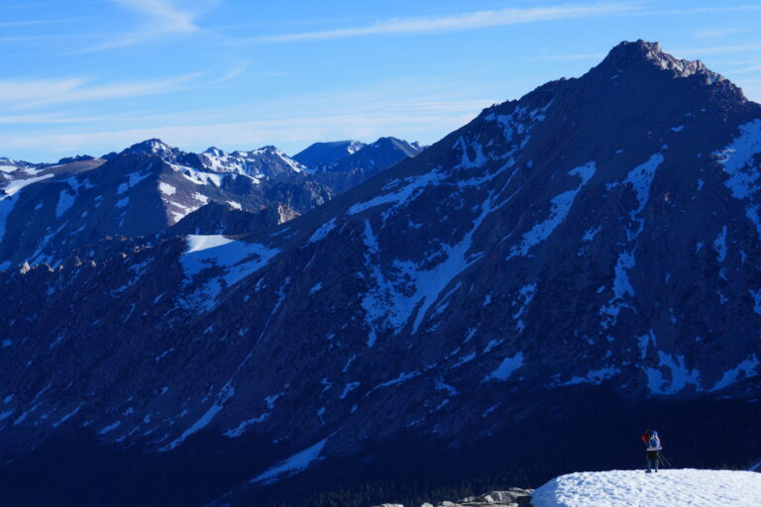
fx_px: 2114
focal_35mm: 100
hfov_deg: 20.4
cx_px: 380
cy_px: 254
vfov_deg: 13.7
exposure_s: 1/800
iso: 125
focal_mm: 36.6
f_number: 5.2
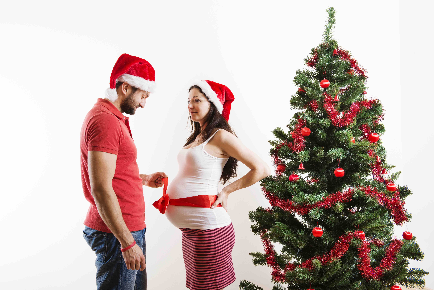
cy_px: 145
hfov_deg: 50.7
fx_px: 458
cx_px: 217
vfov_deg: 35.1
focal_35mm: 38
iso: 160
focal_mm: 38
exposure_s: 1/160
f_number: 8
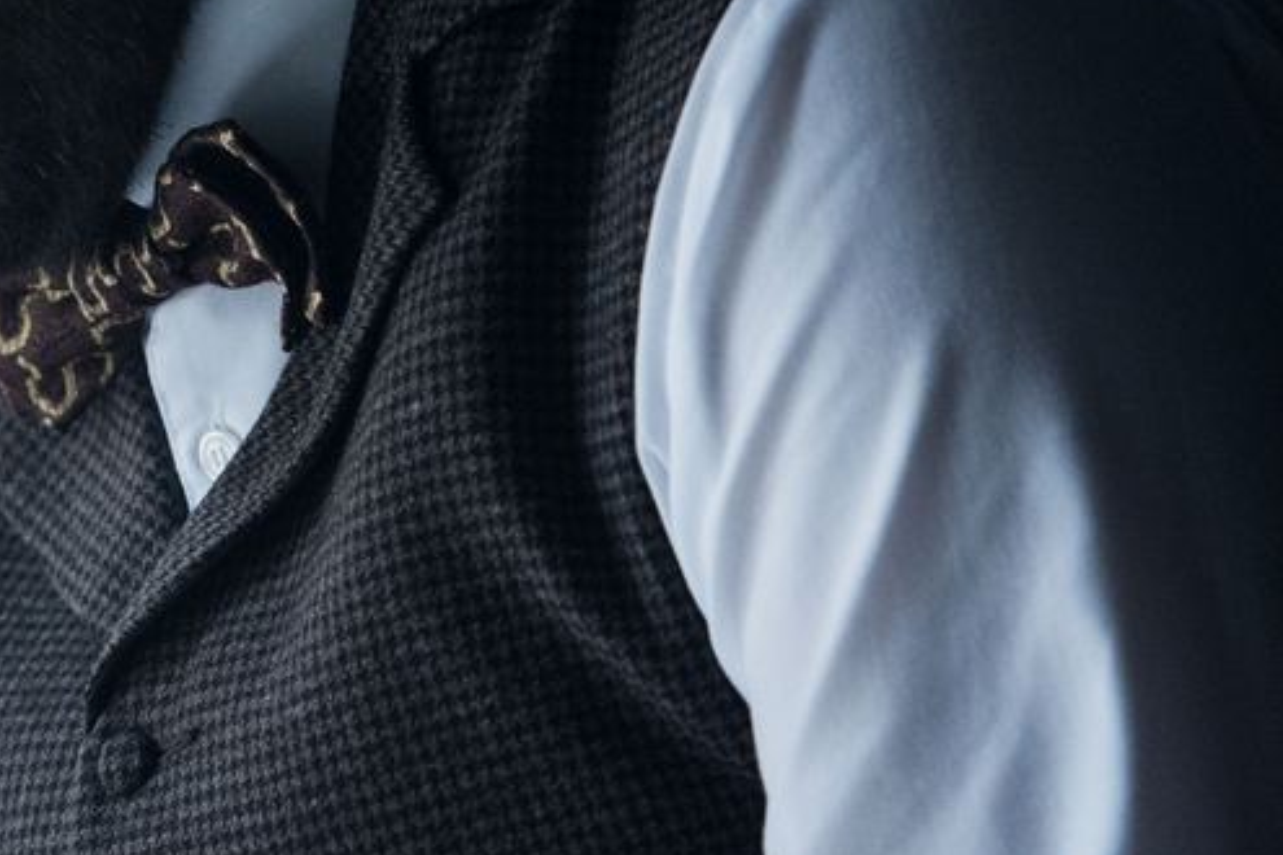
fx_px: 17676
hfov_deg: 4.1
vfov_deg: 2.8
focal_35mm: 496
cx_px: -249
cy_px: 144
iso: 800
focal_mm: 155
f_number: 3.2
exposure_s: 1/400
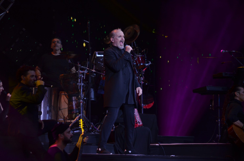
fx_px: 1826
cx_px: 122
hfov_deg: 7.6
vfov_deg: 5.1
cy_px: 80
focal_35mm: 270
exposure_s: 1/100
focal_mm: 180
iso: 1000
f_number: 5.6
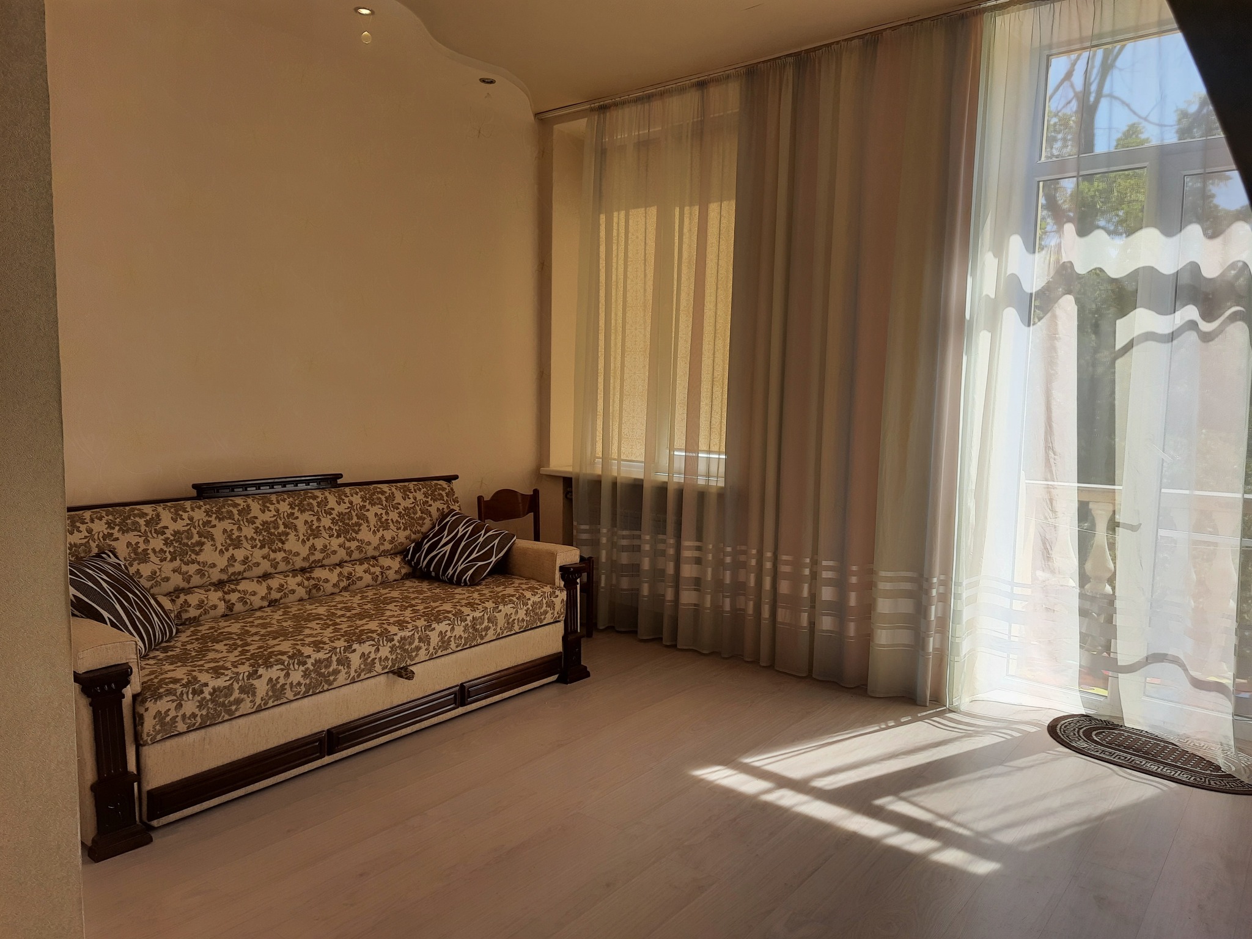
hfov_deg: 71.6
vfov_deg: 56.8
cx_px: 626
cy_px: 470
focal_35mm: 24
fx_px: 868
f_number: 1.8
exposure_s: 1/160
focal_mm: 5.23
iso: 20
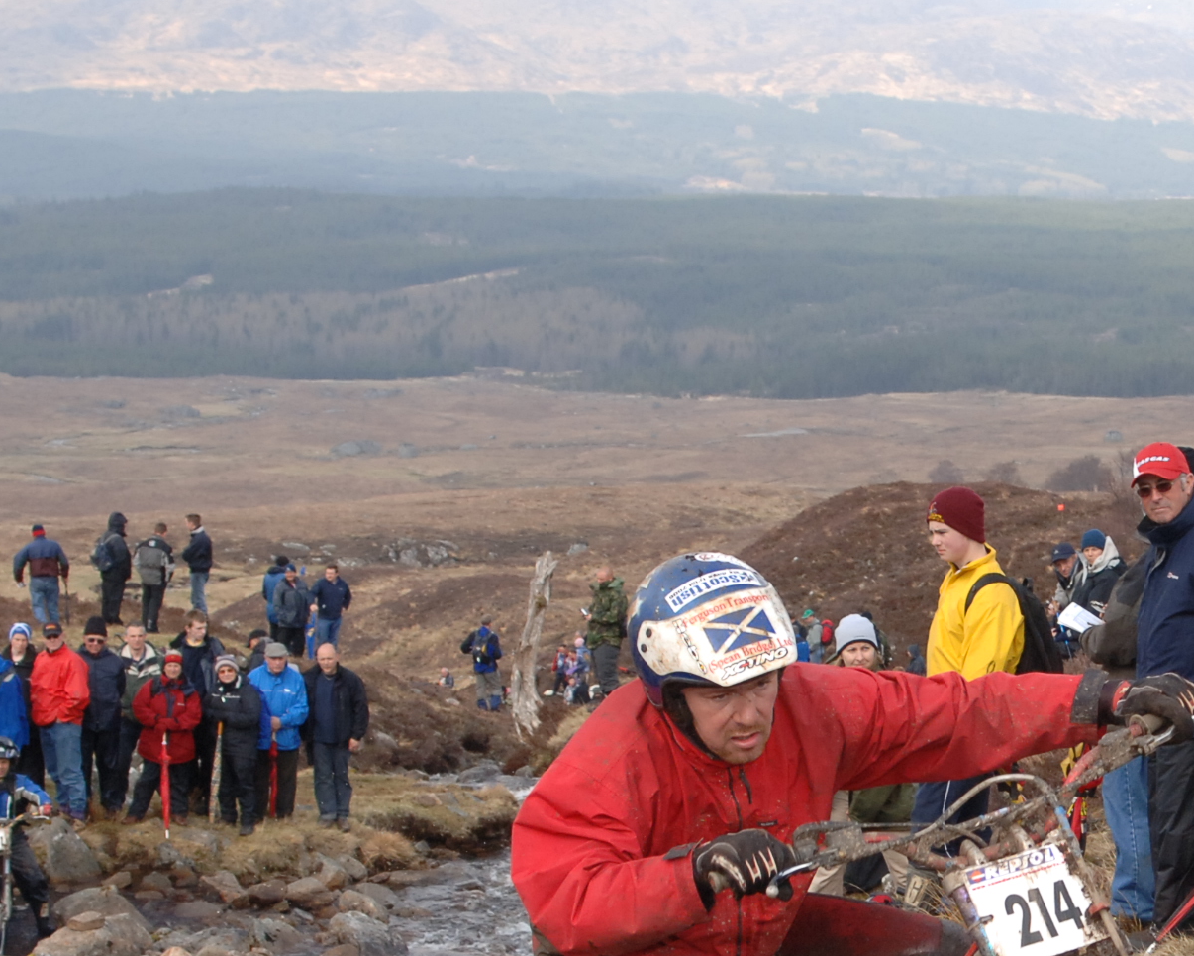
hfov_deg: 20.9
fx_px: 3181
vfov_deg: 16.9
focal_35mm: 90
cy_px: 810
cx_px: 1024
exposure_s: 1/640
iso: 400
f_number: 6
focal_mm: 24
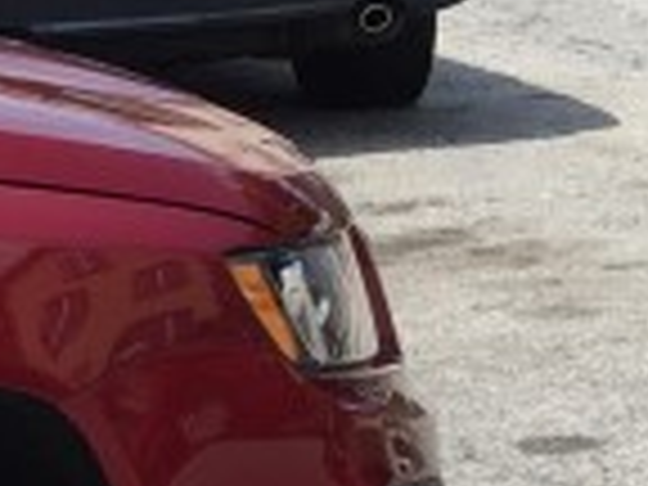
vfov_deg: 7.2
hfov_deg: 8.0
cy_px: 342
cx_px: -1413
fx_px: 3856
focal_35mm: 206
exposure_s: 1/1236
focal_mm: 4.15
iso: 32
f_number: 2.2
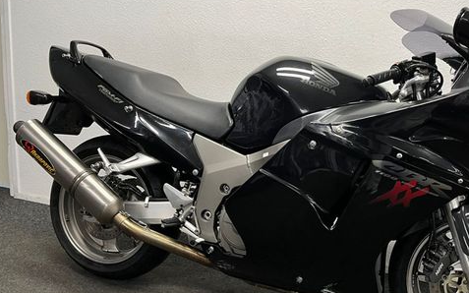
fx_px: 473
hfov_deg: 52.1
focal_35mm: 37
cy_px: 175
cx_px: 300
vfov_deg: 34.3
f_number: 1.6
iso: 125
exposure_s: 1/50
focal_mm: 5.1
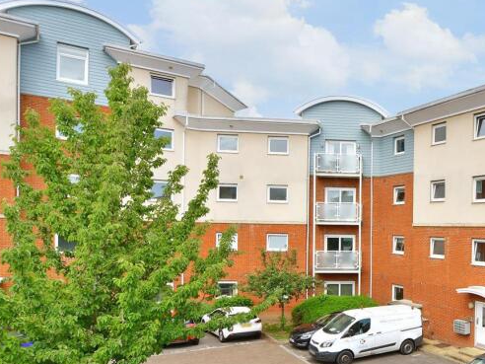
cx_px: 474
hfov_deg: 49.9
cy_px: 234
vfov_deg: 46.3
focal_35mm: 30
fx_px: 420
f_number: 10
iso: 160
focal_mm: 10
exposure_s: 1/100
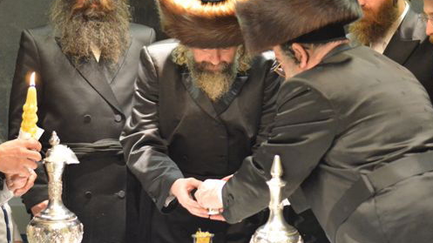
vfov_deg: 11.9
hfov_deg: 21.1
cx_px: 271
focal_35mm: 101
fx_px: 1159
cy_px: 67
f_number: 1.8
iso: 5000
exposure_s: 1/200
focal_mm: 50
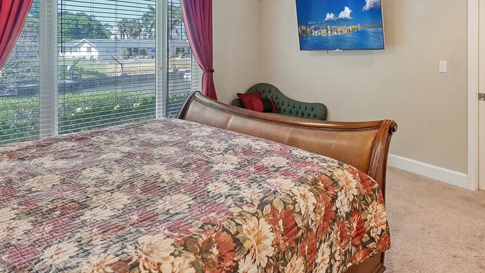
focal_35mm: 25
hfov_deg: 73.9
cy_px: 38
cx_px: 264
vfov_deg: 42.9
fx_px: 322
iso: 800
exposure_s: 1/200
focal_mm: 10
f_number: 10
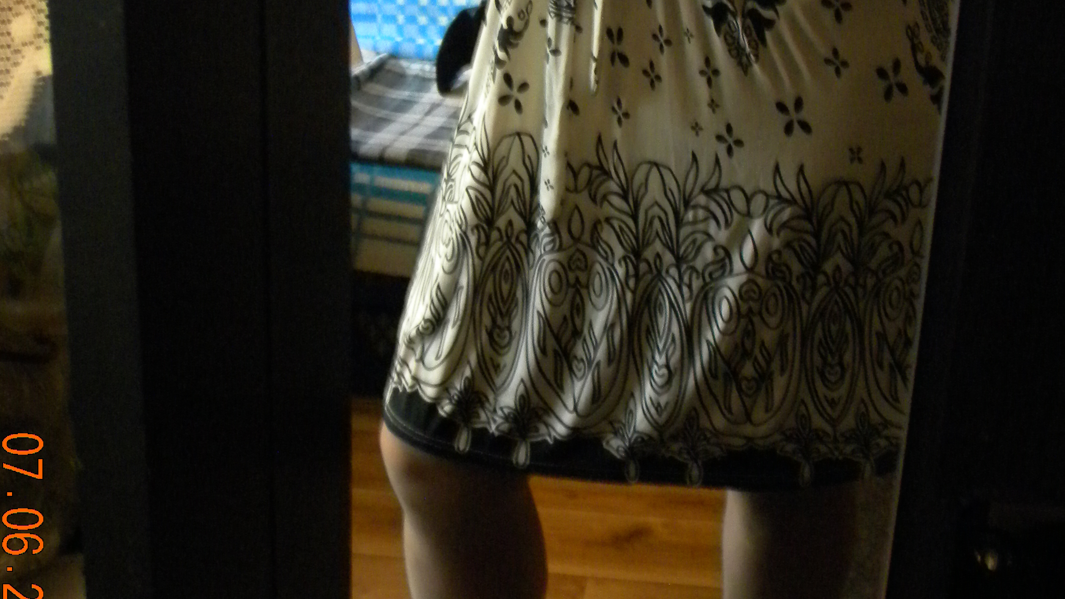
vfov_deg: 19.8
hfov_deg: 34.9
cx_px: 506
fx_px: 1694
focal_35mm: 60
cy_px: 119
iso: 400
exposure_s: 1/17.6
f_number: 3.7
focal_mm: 6.4
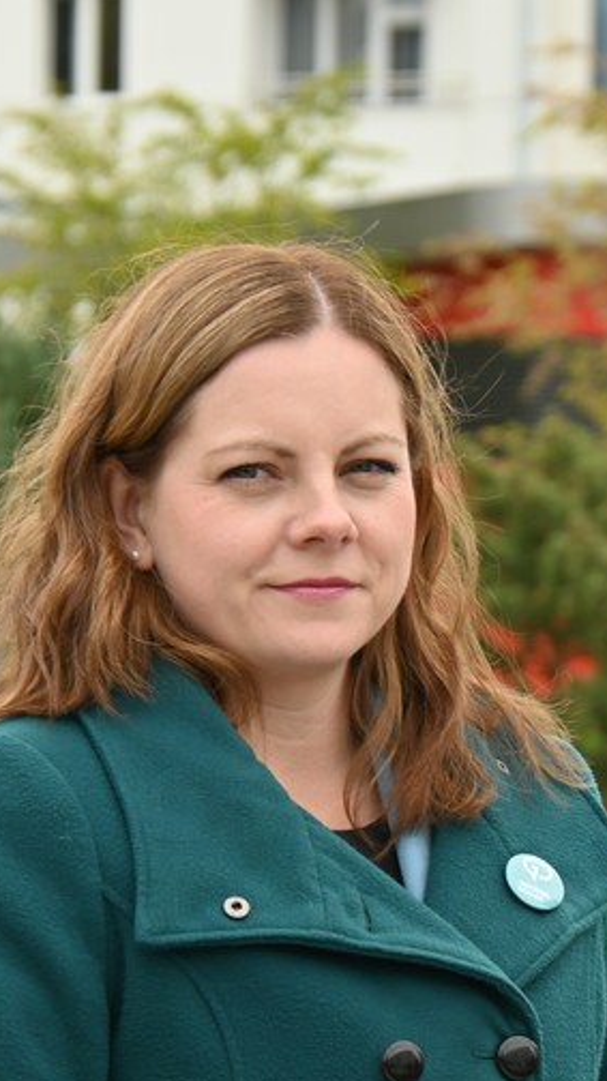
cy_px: 785
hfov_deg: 4.6
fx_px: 7507
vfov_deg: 8.2
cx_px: 210
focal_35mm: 262
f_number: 5
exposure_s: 1/160
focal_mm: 70
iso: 100
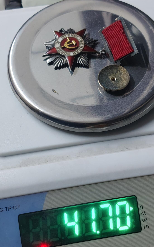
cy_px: 124
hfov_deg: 23.5
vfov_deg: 36.9
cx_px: 92
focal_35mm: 55
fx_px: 369
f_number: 1.88
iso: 602
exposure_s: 1/50
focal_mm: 4.84
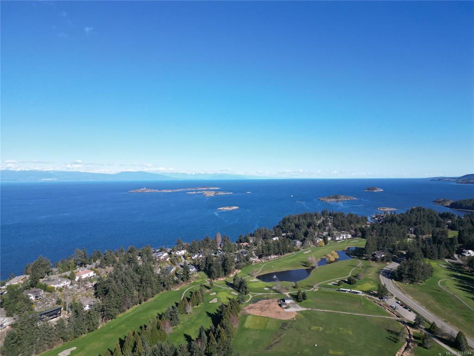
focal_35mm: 24
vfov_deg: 56.8
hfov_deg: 71.6
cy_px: 178
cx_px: 237
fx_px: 329
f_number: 1.7
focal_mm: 6.72
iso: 140
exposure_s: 1/3000
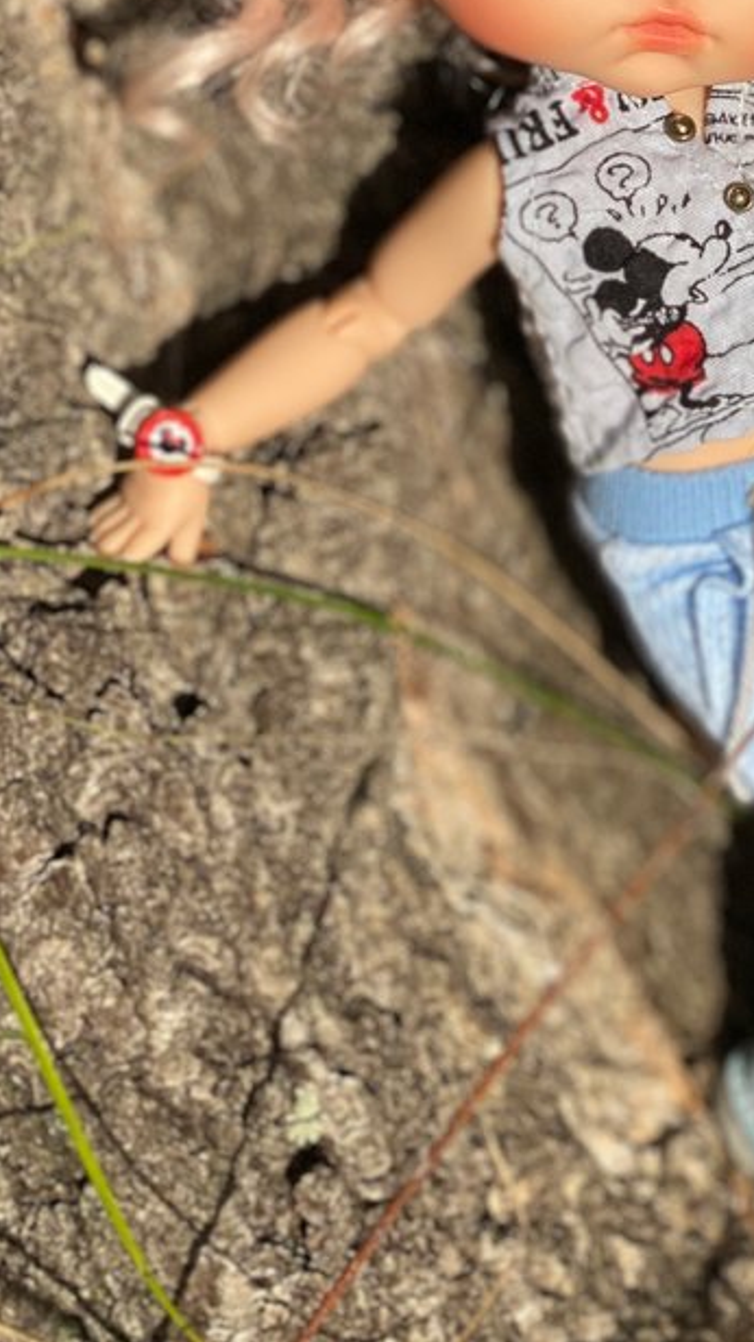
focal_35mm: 92
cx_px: 813
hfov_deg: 12.9
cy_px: 307
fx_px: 3274
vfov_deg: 22.9
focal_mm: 6
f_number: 2
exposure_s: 1/888
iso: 20
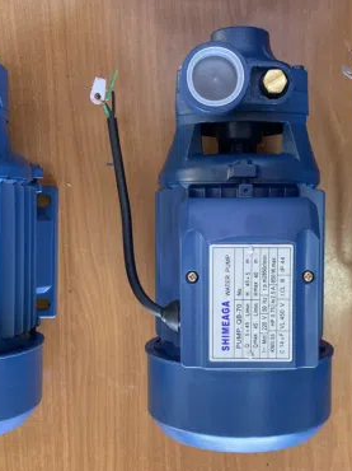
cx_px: 206
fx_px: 611
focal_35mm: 45
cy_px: 264
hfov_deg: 32.1
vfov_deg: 42.0
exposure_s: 1/100
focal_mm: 4.25
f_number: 1.8
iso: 100
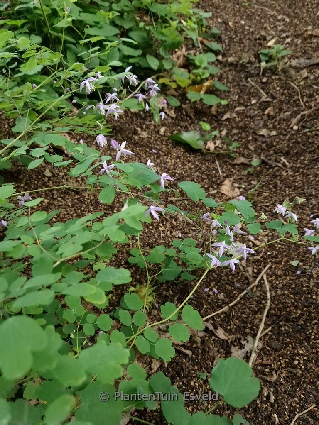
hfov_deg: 58.9
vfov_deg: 73.9
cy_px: 212
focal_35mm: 23
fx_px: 283
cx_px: 160
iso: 800
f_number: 1.8
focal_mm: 5.4
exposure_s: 1/924
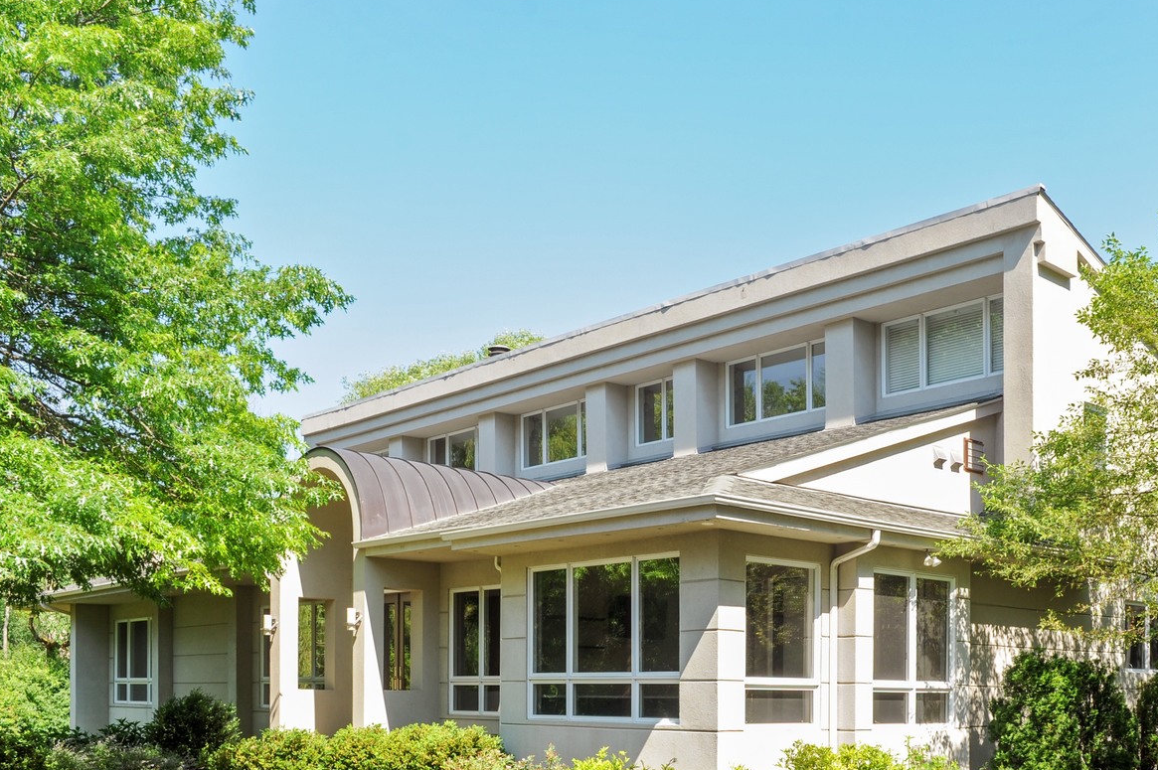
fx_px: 1254
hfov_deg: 48.6
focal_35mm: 39
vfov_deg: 33.9
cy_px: 506
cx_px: 793
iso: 200
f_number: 8
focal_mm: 28
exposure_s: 1/160
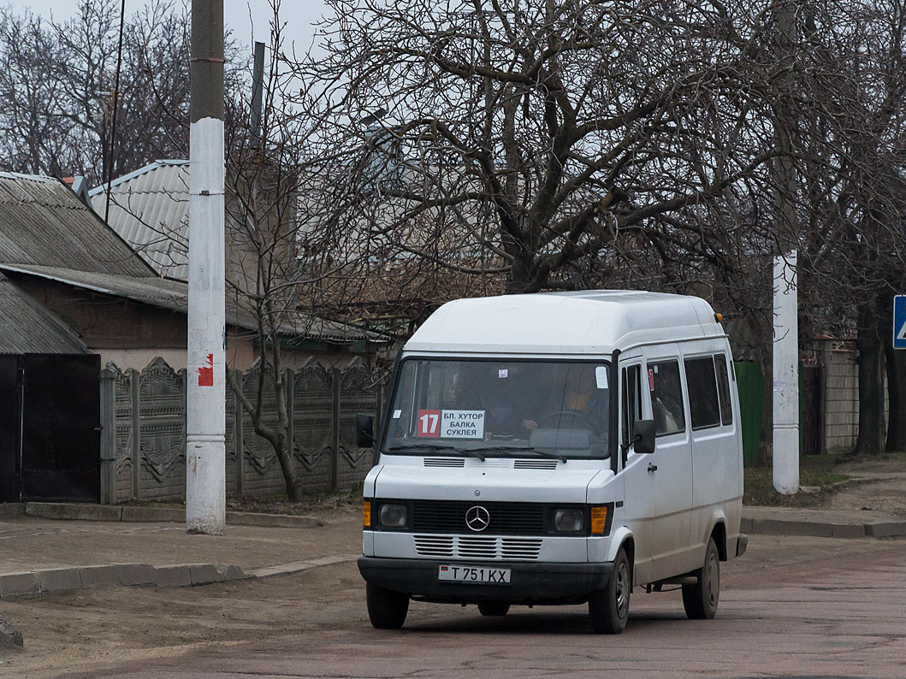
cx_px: 490
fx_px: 4489
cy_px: 339
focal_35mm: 172
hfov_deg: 11.5
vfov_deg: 8.7
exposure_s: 1/250
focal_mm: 105
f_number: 5.6
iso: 800
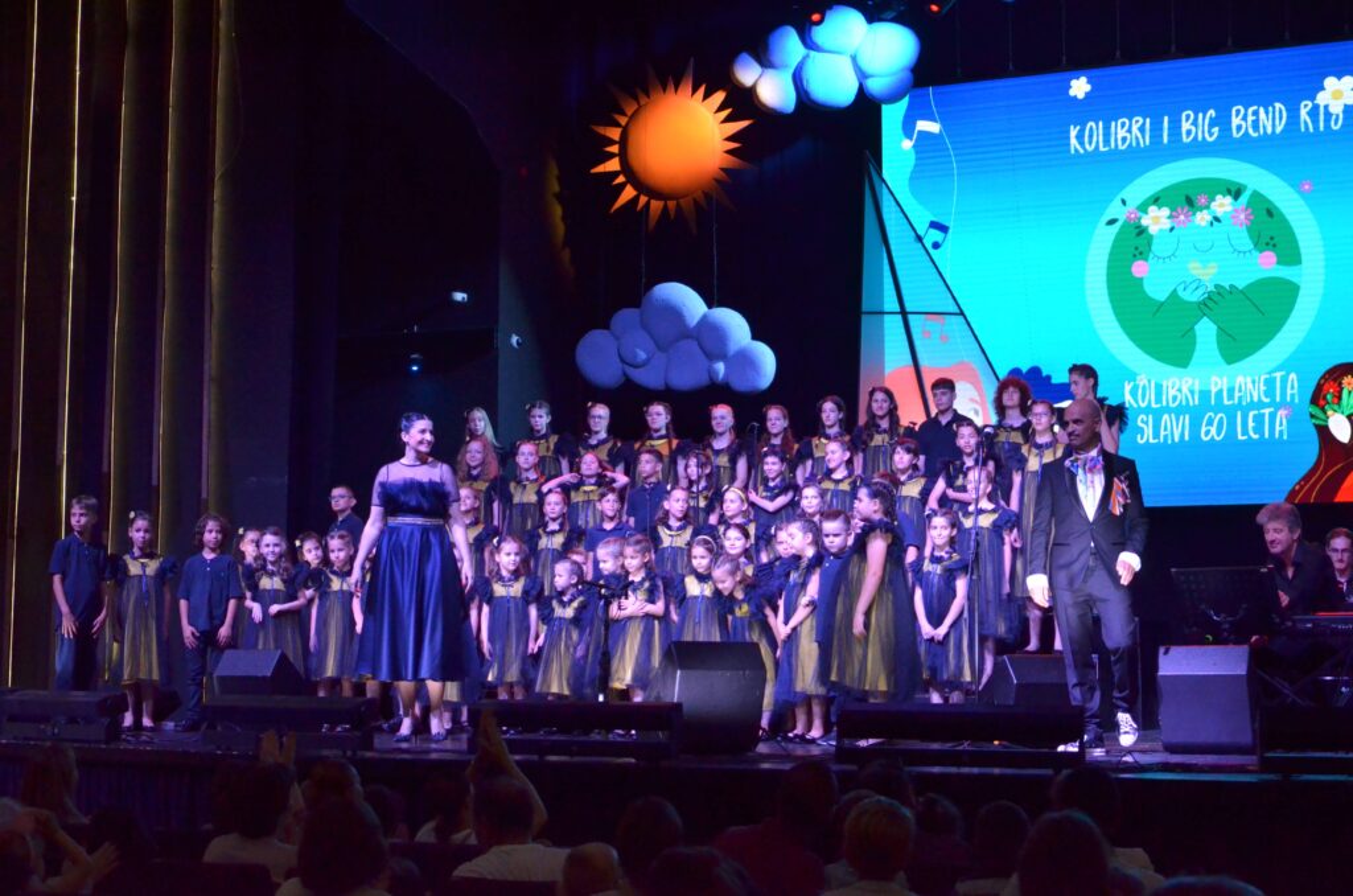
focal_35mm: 57
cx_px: 676
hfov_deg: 35.1
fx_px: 2138
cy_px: 448
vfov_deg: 23.7
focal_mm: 38
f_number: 5.6
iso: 2200
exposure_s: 1/250
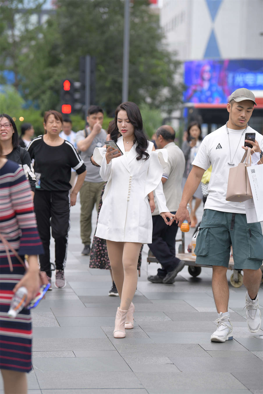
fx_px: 1479
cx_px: 132
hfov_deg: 10.2
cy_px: 197
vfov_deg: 15.2
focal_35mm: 135
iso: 400
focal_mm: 135
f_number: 4
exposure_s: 1/1000
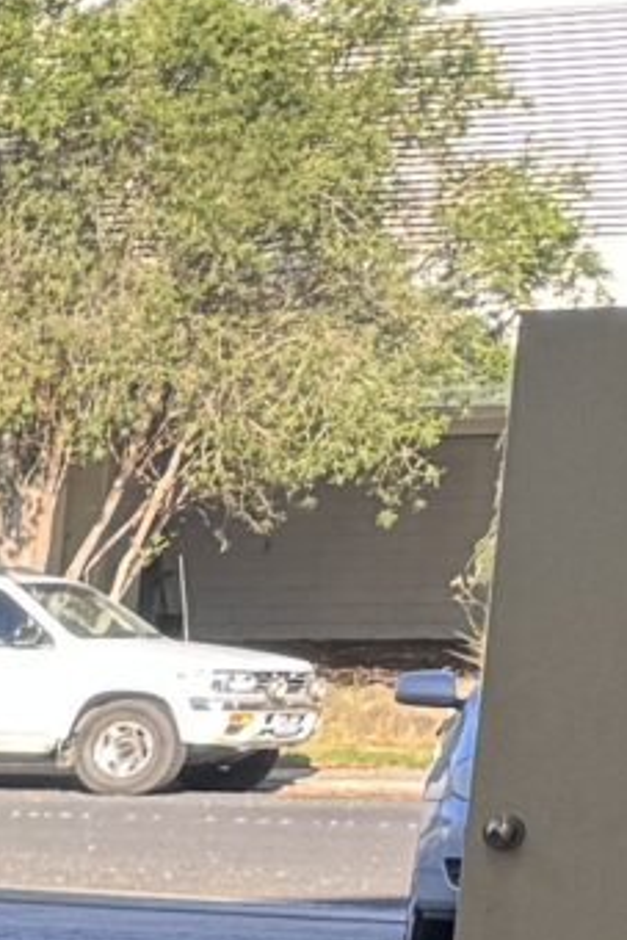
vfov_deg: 10.4
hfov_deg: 5.3
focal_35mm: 188
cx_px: -2718
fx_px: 4906
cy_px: 1598
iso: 80
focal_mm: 6.76
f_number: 1.78
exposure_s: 1/285
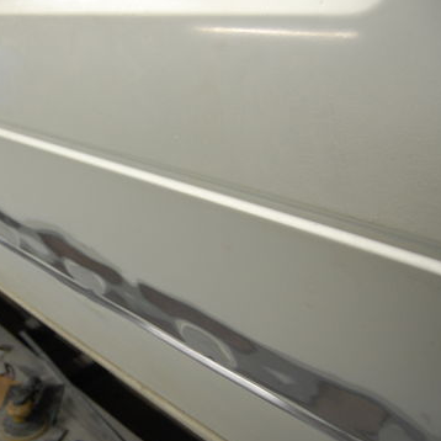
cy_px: 239
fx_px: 591
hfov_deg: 39.2
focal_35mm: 41
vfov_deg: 40.9
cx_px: 83
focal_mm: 18
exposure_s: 1/30
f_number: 3.5
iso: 450
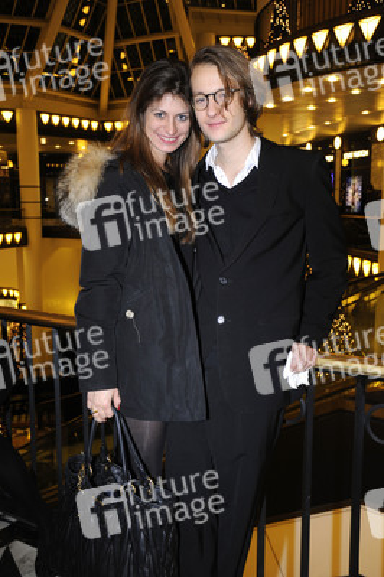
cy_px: 288
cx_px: 192
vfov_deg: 50.7
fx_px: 609
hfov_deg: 35.0
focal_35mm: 38
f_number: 5.6
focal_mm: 38
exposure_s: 1/40
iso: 1250
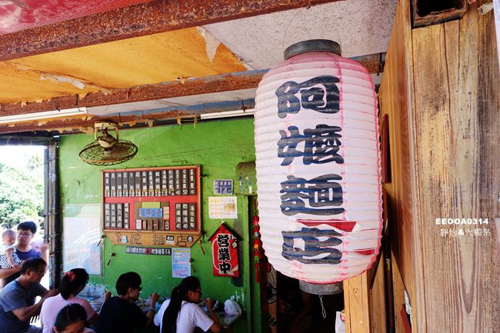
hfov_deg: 73.8
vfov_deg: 53.1
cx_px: 250
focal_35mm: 24
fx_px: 333
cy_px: 166
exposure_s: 1/80
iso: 125
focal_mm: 8.8
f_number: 4
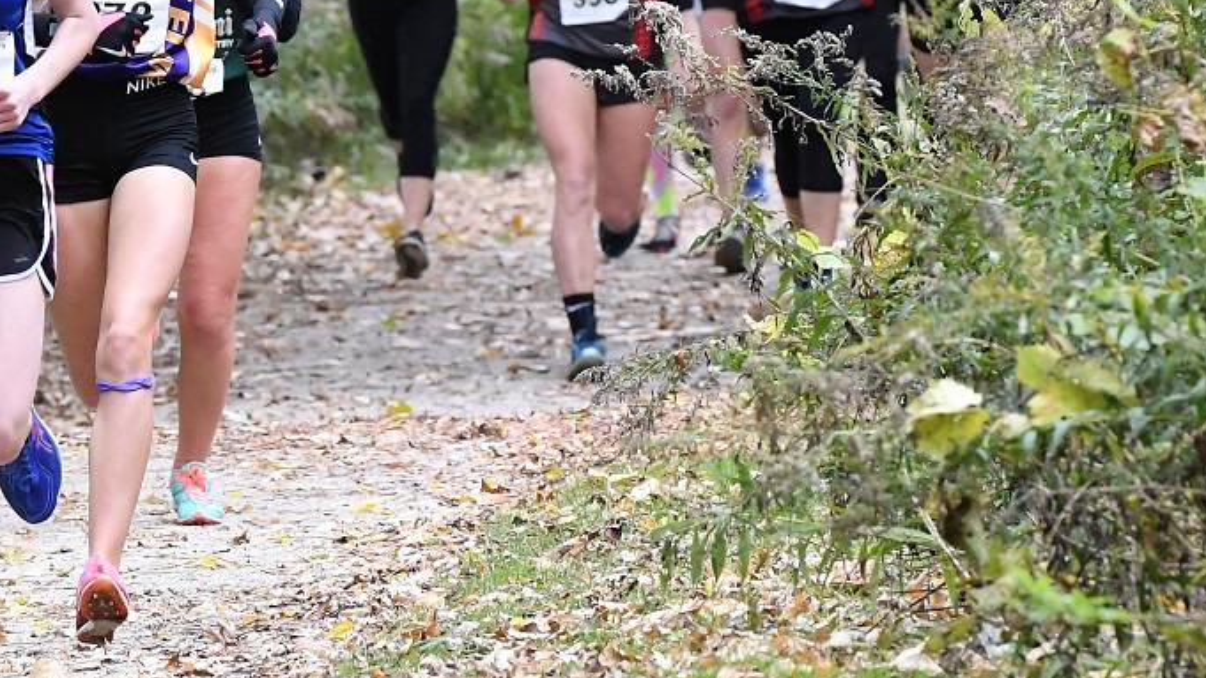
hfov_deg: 5.1
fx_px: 13654
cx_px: 506
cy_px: 189
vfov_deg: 2.8
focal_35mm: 427
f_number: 7.1
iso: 2500
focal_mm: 200
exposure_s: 1/800
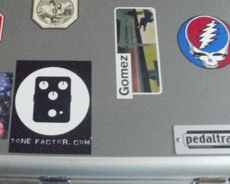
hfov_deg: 30.0
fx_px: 422
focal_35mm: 62
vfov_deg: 24.4
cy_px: 48
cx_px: 61
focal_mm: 6.3
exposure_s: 1/20
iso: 1600
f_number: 3.5
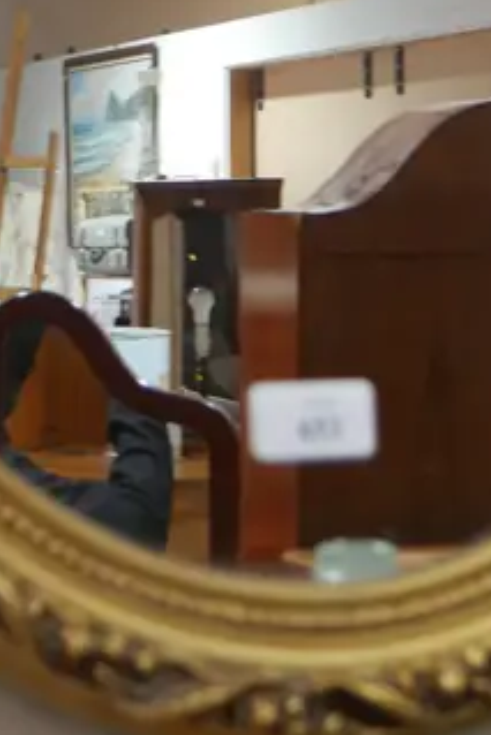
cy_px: -279
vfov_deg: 15.2
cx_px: 222
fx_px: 2595
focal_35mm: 127
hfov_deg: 10.8
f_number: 4.1
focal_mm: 19
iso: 400
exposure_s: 1/60
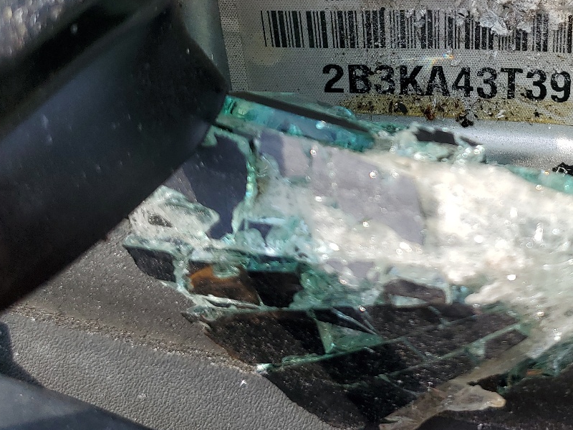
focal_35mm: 52
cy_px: 50
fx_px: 861
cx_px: 471
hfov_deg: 35.5
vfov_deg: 27.1
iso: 50
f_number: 1.5
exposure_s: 1/1429
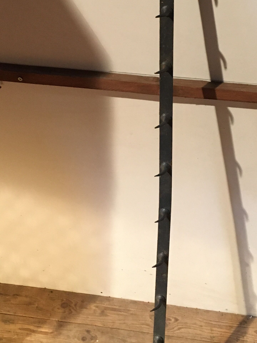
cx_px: 161
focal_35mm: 61
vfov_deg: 31.3
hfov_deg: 24.0
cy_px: 96
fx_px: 604
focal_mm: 4.15
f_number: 2.2
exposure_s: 1/17
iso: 200
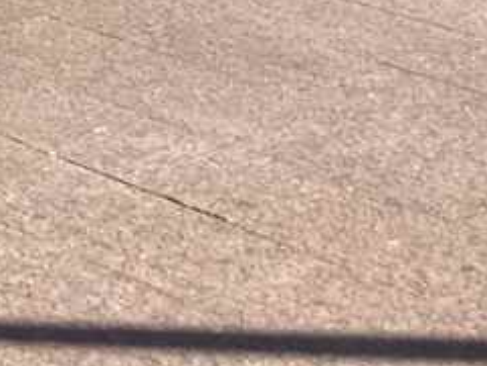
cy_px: -276
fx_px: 2632
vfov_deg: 7.7
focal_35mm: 187
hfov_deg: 9.8
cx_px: -483
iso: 20
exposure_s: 1/1919
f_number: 1.8
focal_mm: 3.99
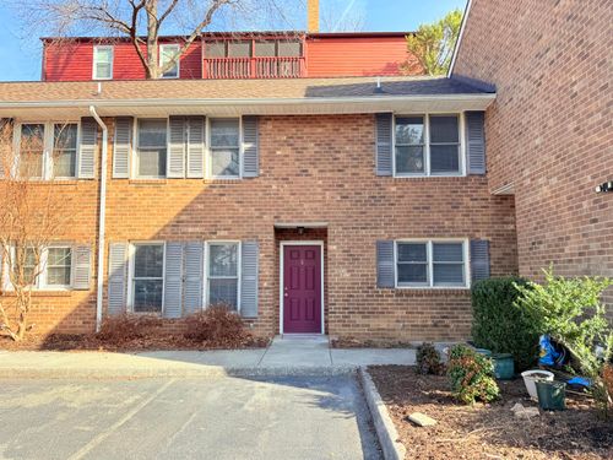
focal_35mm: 24
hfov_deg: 71.6
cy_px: 230
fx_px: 425
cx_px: 306
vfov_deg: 56.8
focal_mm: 6.76
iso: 80
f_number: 1.78
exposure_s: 1/1091
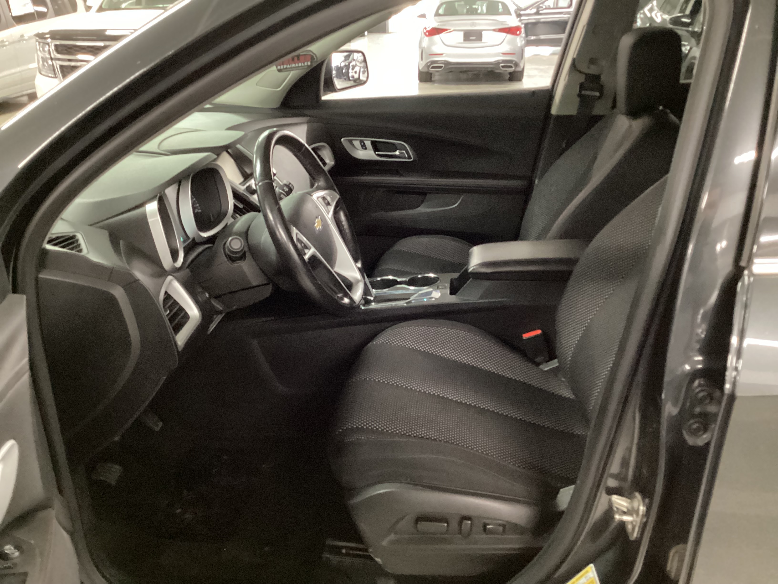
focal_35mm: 31
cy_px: 292
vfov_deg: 45.4
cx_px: 389
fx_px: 697
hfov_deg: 58.4
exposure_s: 1/20
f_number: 2.4
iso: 640
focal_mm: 3.3
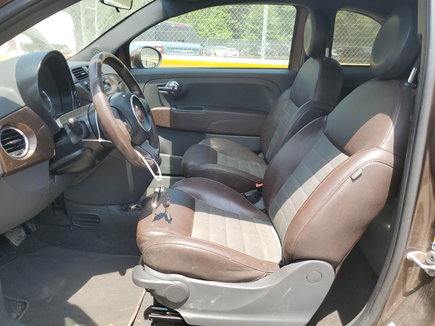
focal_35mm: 26
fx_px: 327
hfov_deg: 67.3
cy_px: 163
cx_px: 218
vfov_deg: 53.1
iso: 50
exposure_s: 1/435
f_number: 1.5
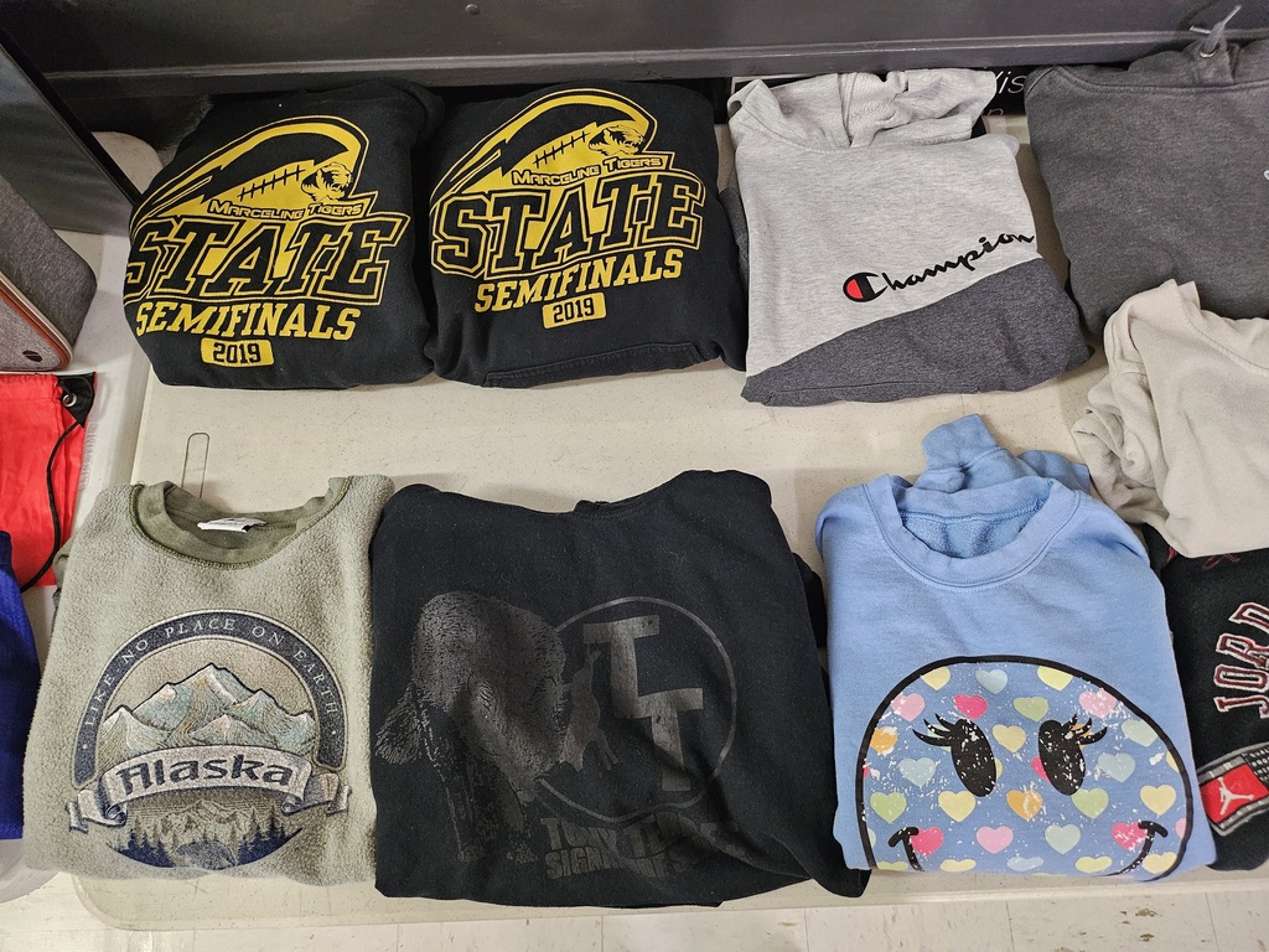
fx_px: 880
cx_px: 634
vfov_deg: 56.8
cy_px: 476
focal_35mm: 24
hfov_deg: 71.6
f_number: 1.8
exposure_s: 1/60.2
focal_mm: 5
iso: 800
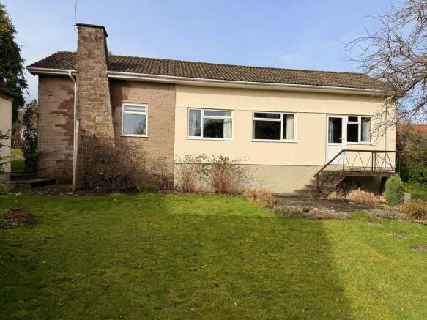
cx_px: 214
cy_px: 160
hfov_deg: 71.6
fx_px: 296
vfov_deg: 56.8
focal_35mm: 24
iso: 80
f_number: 1.78
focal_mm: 6.76
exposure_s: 1/4673
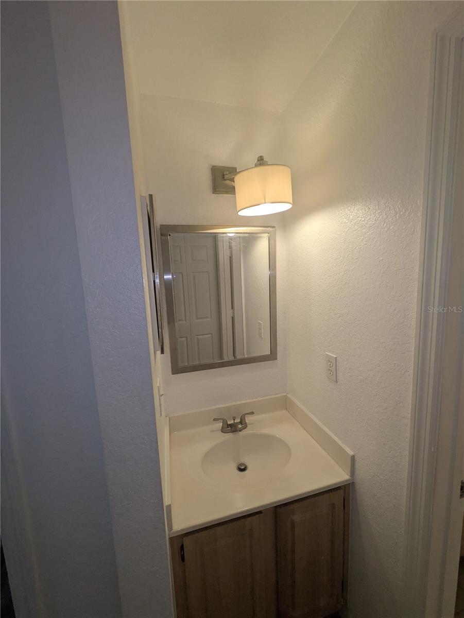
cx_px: 232
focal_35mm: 14
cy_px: 309
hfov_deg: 85.7
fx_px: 250
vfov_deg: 102.0
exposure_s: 1/120
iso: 124
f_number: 2.2
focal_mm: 1.83
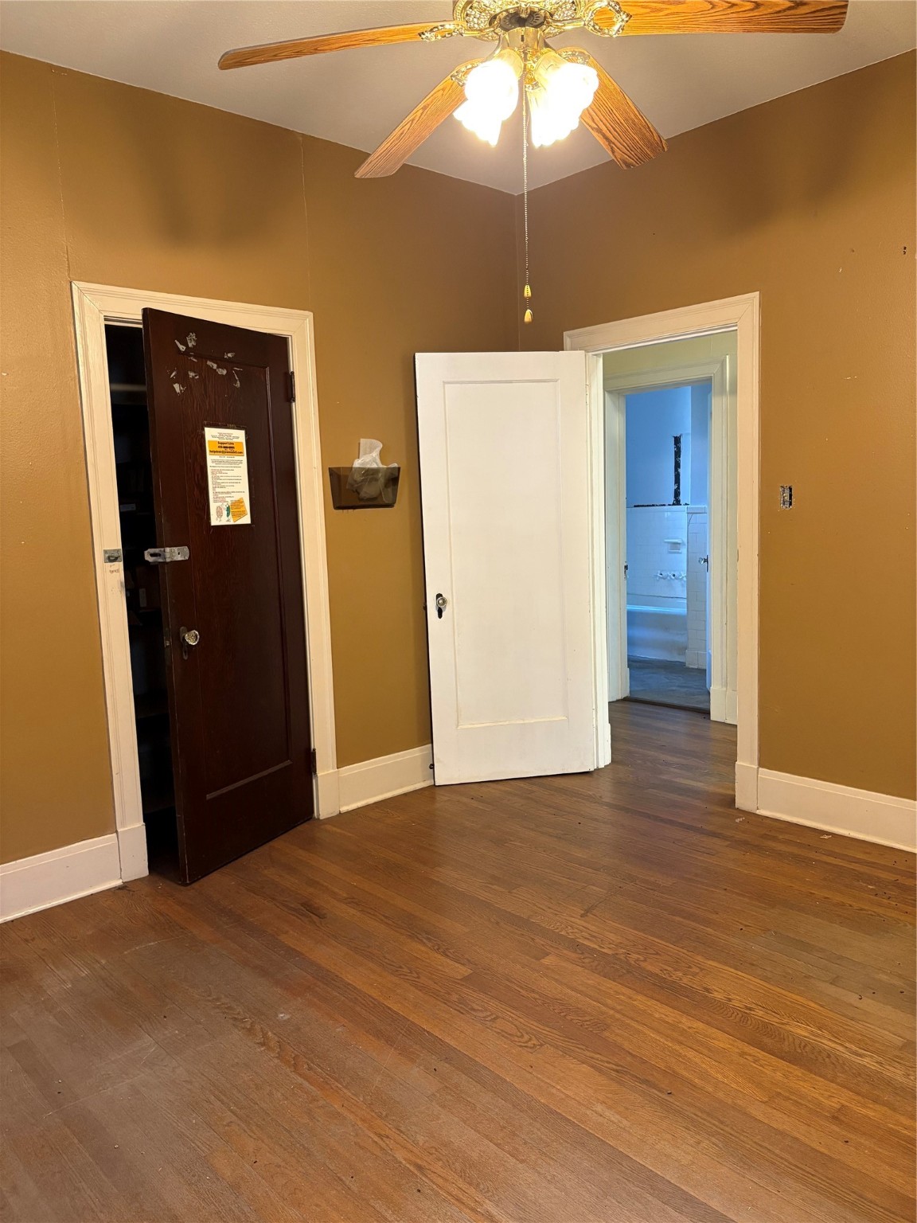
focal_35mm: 26
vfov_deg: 67.3
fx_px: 918
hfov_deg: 53.1
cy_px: 612
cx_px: 458
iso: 250
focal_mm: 5.96
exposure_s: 1/60
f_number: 1.6
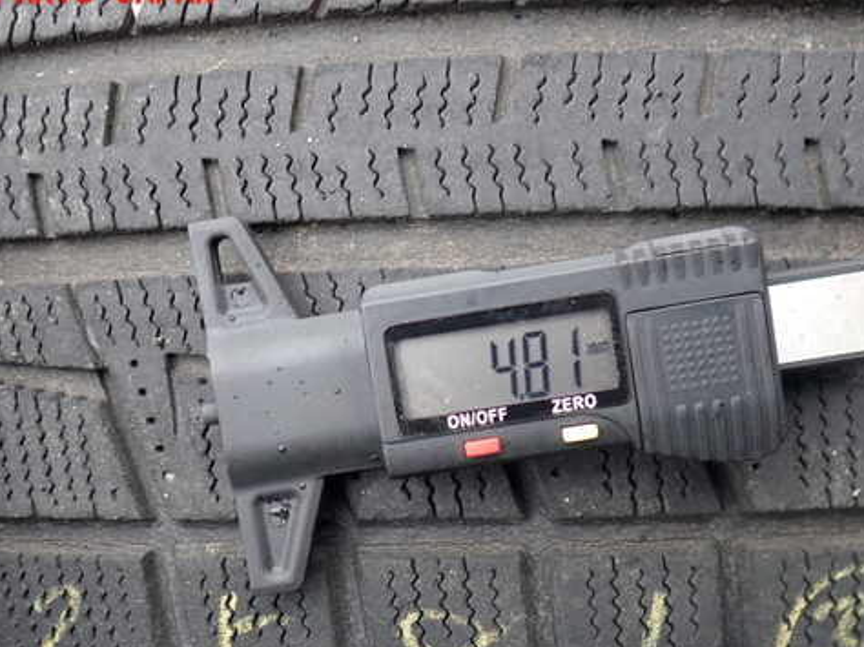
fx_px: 948
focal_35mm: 38
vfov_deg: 37.6
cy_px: 379
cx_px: 430
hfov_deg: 49.0
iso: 200
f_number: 2.3
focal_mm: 5.4
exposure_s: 1/60
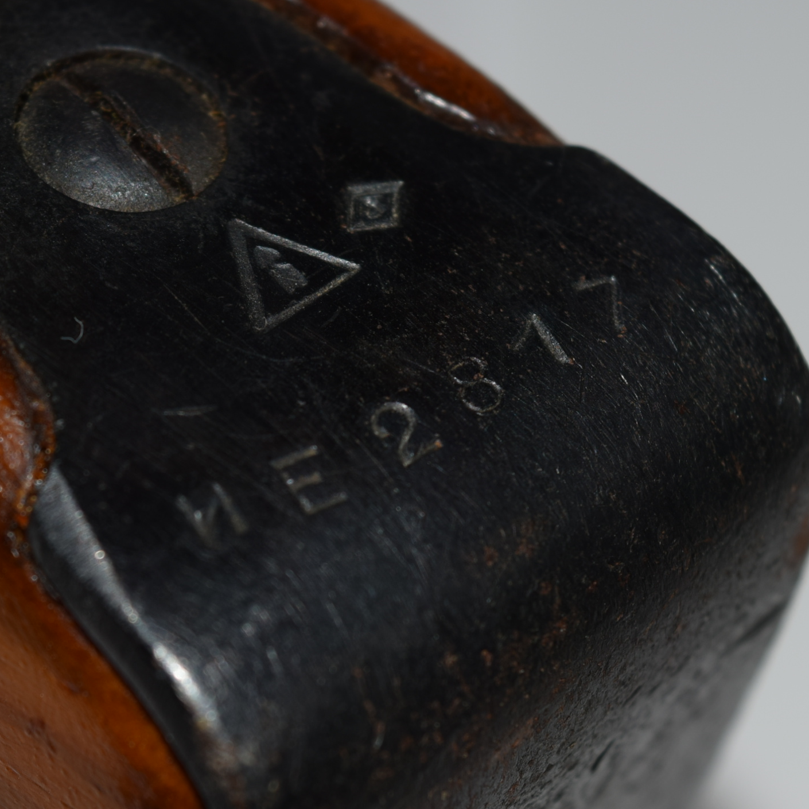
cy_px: 400
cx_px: 329
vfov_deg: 11.7
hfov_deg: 11.7
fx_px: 3937
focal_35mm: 149
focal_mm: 55
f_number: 8
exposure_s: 1/60
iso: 100
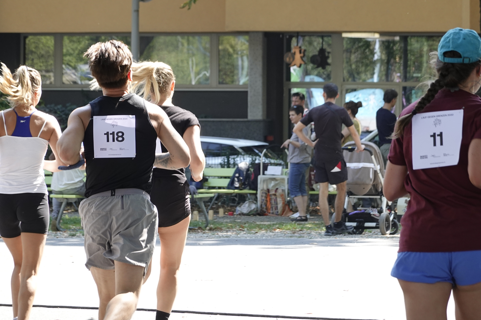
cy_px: 126
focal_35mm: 213
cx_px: 276
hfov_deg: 9.7
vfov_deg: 6.4
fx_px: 2845
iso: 250
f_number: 4.5
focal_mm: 61.19
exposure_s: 1/200
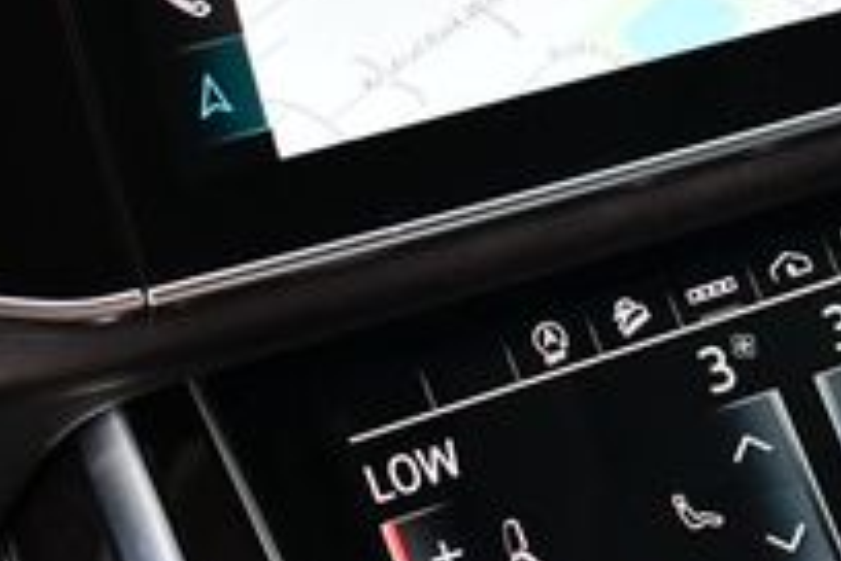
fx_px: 2640
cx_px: 750
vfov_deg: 12.1
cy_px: 190
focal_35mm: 113
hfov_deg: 17.8
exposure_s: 1/200
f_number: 3.5
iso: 800
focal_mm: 18
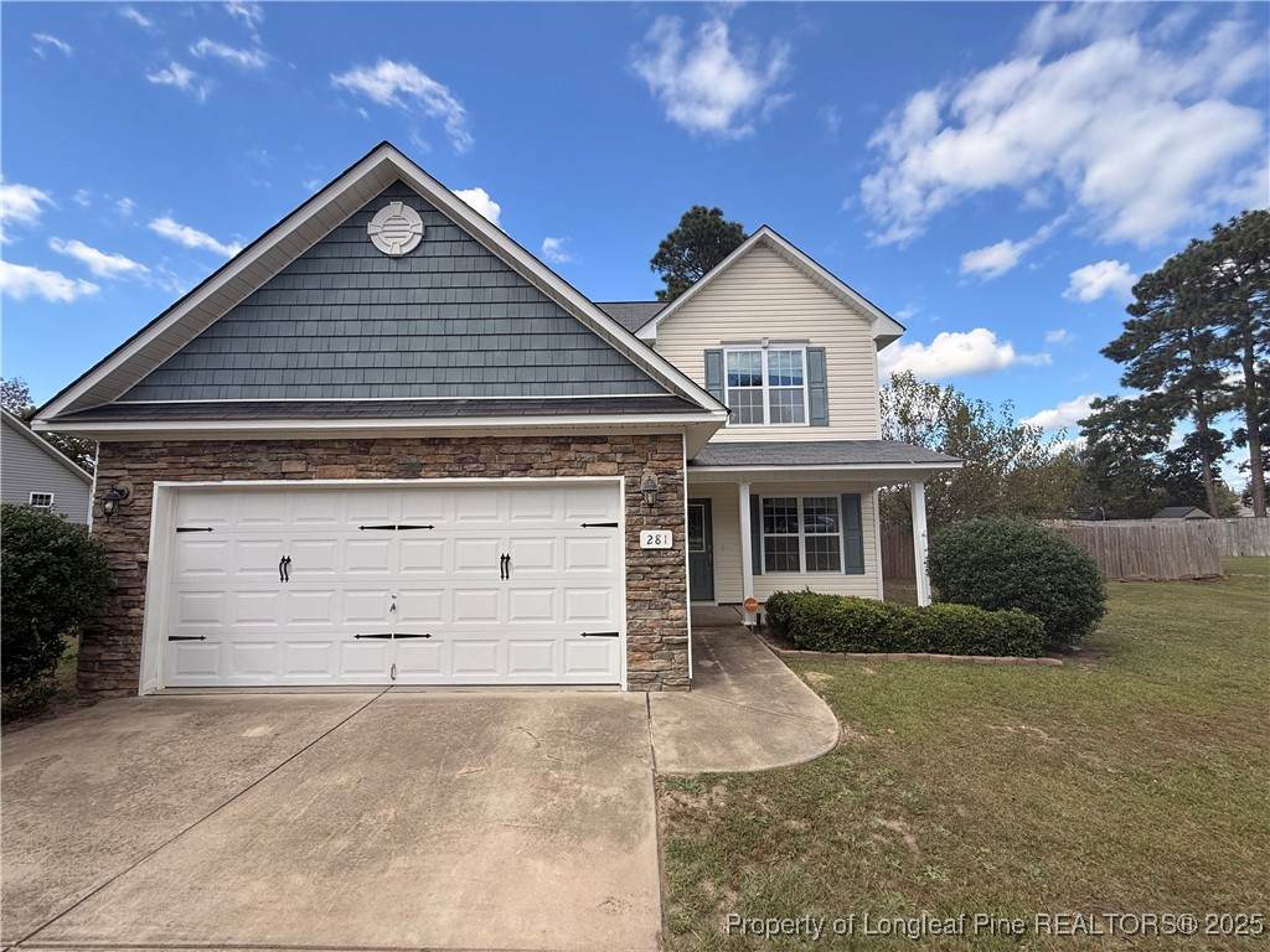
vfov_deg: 85.7
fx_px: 514
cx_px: 635
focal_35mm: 14
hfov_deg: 102.1
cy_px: 476
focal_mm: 2.22
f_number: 2.2
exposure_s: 1/1211
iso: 64
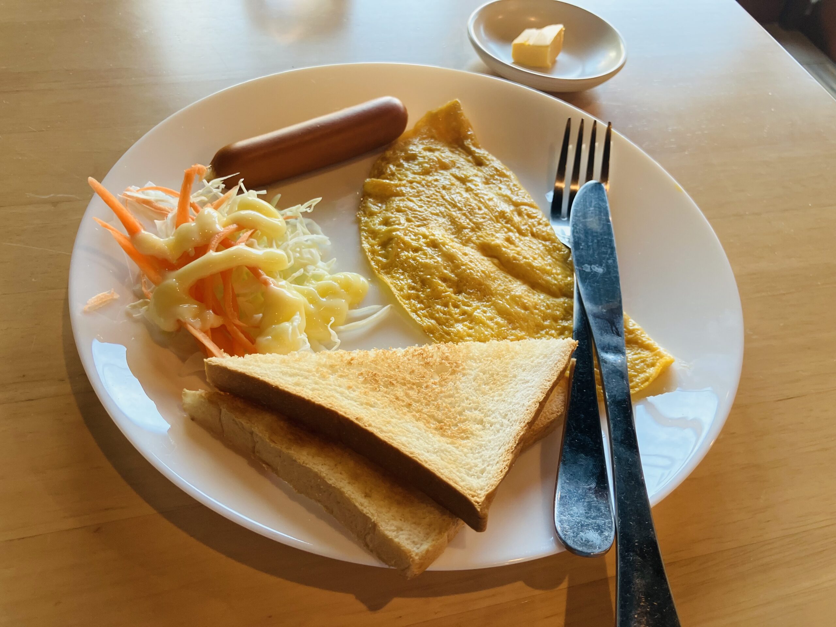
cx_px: 418
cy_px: 314
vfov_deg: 49.7
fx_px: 676
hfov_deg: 63.4
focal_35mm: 28
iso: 80
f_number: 1.8
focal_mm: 3.99
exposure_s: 1/100
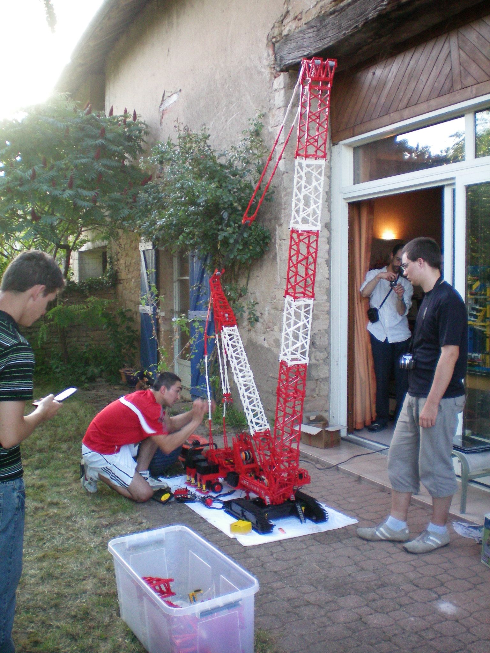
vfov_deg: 49.0
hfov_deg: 37.7
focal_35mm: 38
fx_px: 717
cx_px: 245
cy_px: 326
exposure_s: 1/60
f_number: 3.1
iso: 125
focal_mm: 6.3
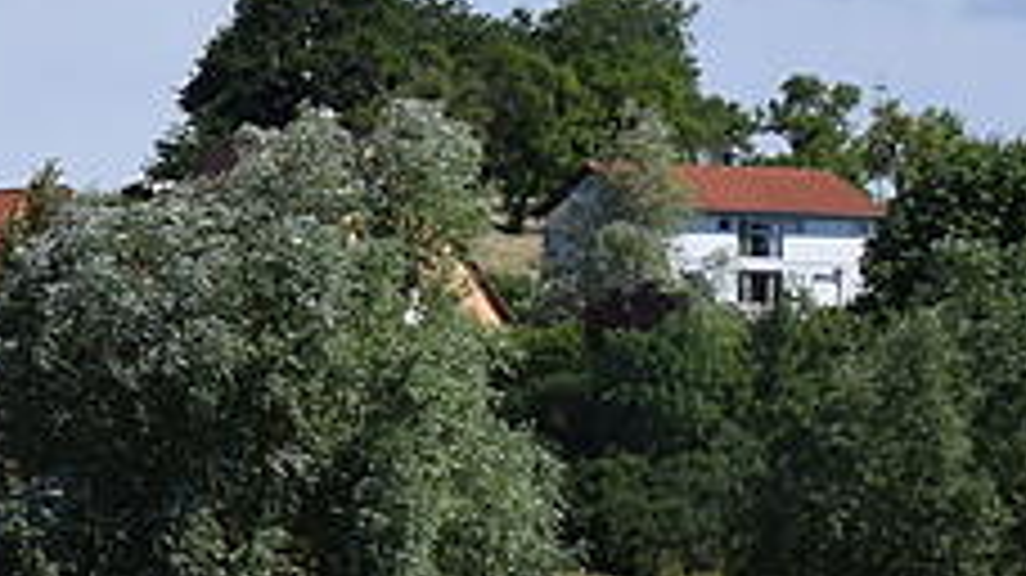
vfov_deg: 7.4
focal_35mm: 164
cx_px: -518
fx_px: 4460
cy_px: 225
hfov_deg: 12.5
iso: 400
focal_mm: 22
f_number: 13
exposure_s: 1/640
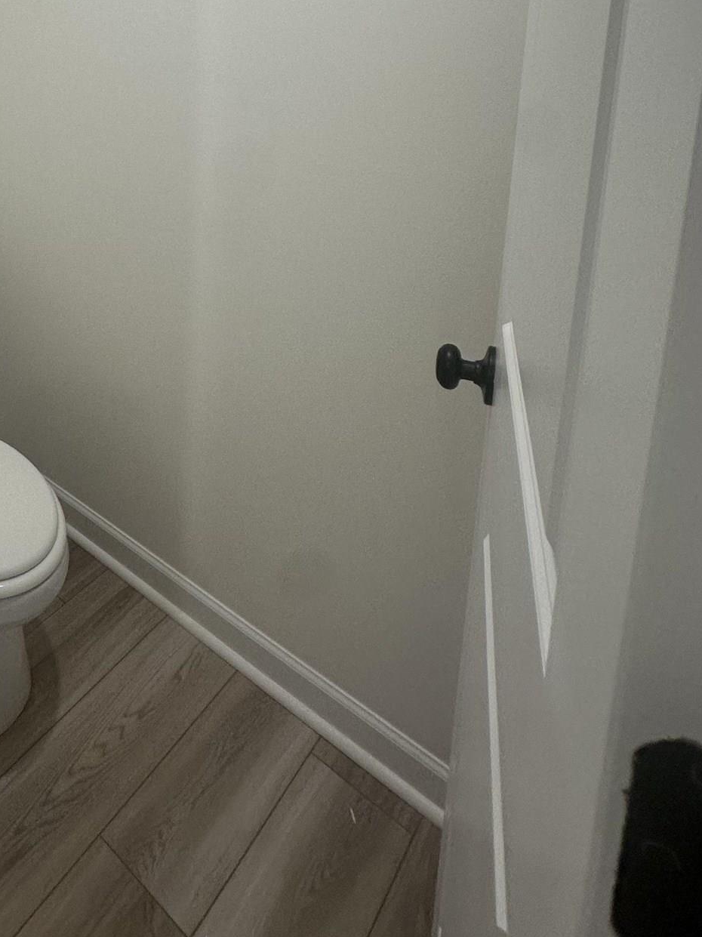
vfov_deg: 58.8
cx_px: 64
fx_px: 703
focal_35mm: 26
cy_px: 117
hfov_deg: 47.4
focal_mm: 2.22
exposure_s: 1/120
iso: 125
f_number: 2.2
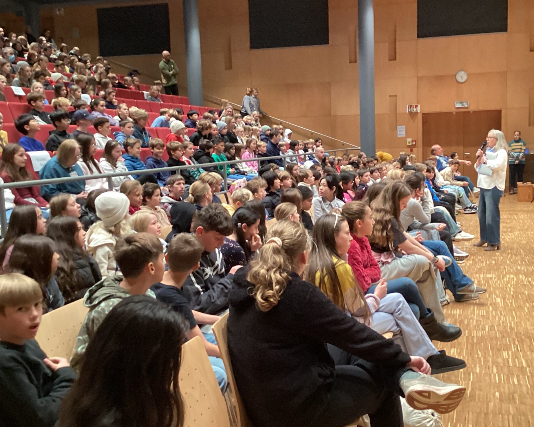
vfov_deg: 35.7
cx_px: 328
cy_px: 219
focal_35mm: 42
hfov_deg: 43.5
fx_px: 664
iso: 250
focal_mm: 3.3
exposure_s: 1/50
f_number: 2.4
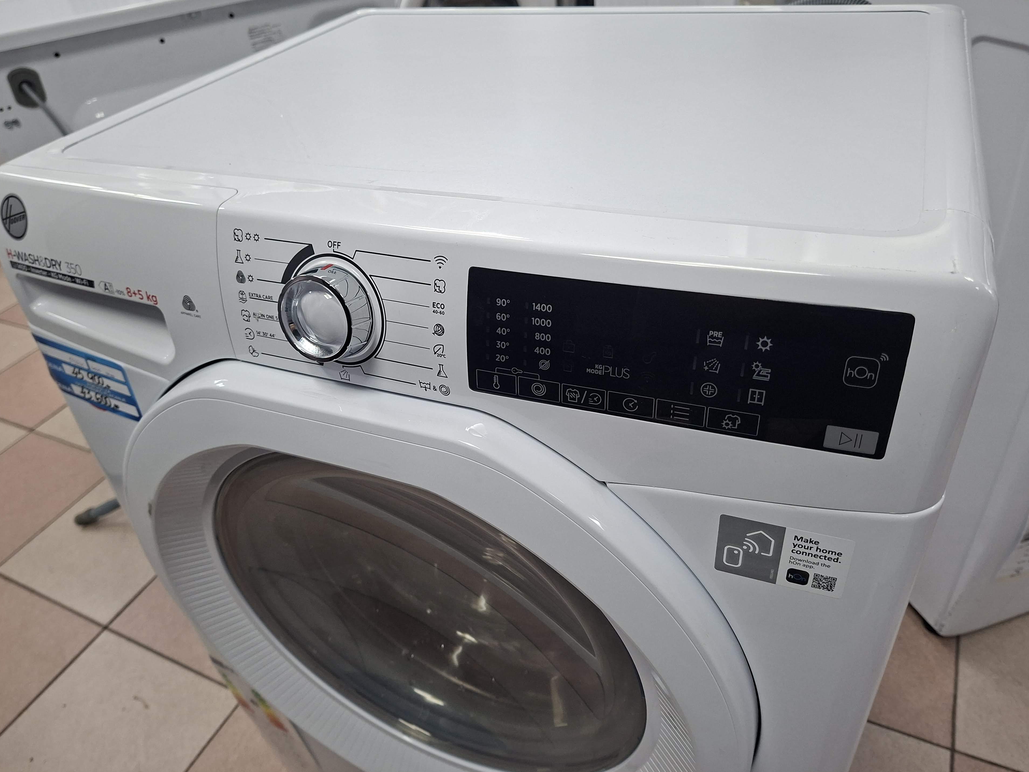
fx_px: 713
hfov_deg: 71.6
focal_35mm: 24
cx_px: 495
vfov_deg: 56.8
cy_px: 371
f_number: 1.8
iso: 320
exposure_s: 1/100
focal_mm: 5.54
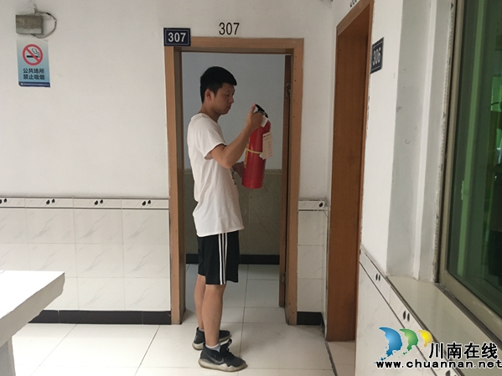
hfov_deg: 58.4
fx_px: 449
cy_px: 188
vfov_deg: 45.4
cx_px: 256
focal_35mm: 31
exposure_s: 1/33
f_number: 2.2
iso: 250
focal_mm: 4.15
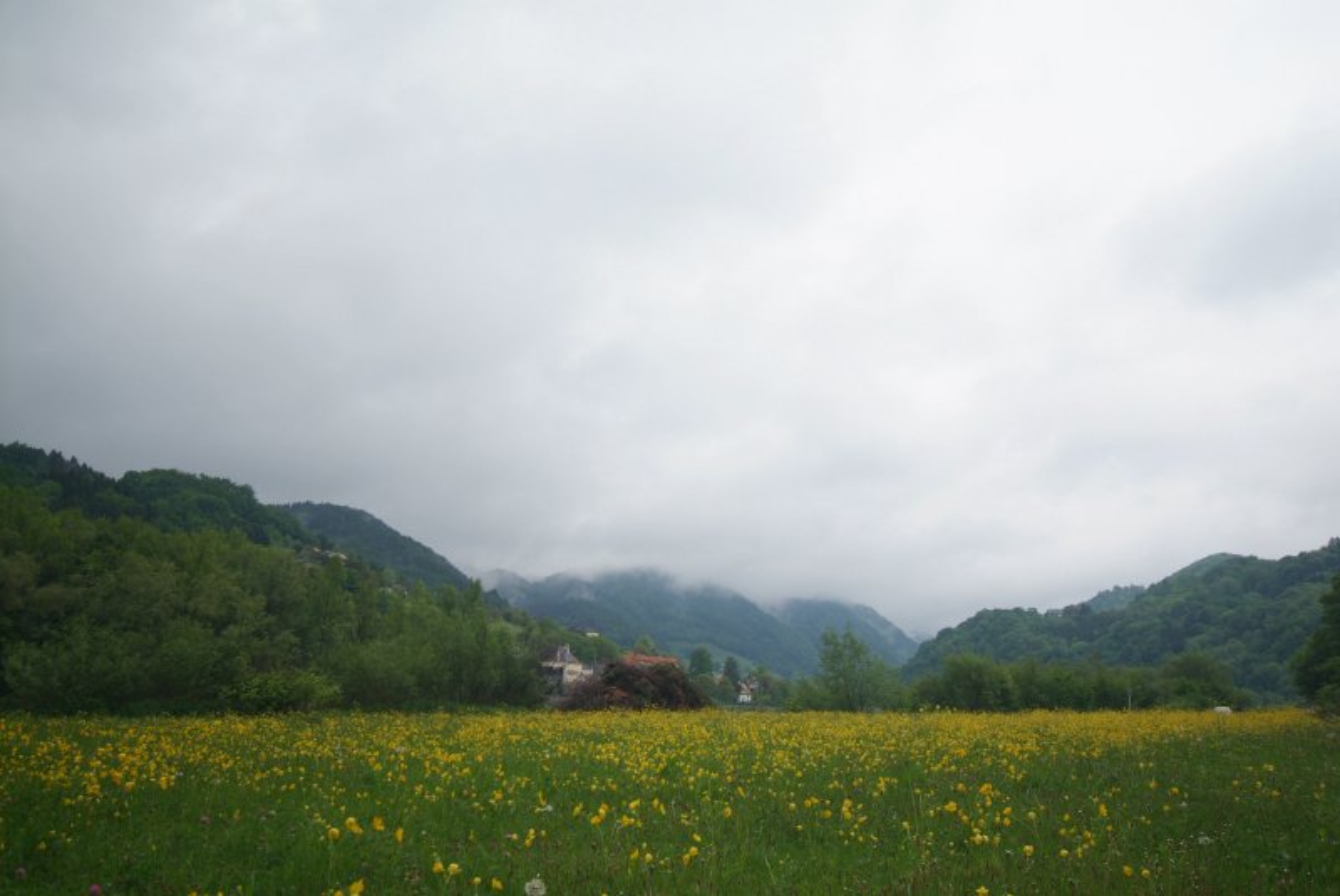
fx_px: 1118
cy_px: 448
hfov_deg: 61.9
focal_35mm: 30
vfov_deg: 43.7
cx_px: 670
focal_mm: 20
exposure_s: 1/90
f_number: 5.6
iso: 200
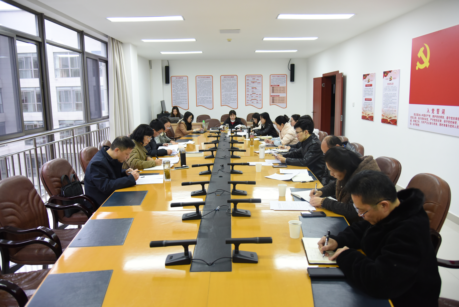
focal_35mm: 27
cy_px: 154
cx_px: 230
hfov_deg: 67.4
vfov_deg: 48.0
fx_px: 344
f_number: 4
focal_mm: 27
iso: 1600
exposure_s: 1/160
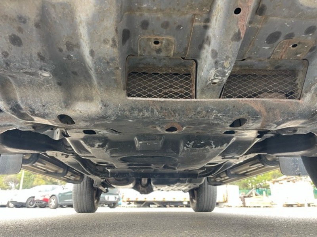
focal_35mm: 25
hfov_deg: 69.4
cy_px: 118
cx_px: 158
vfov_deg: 54.9
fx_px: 229
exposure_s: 1/60
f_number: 1.6
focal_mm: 5.1
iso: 200
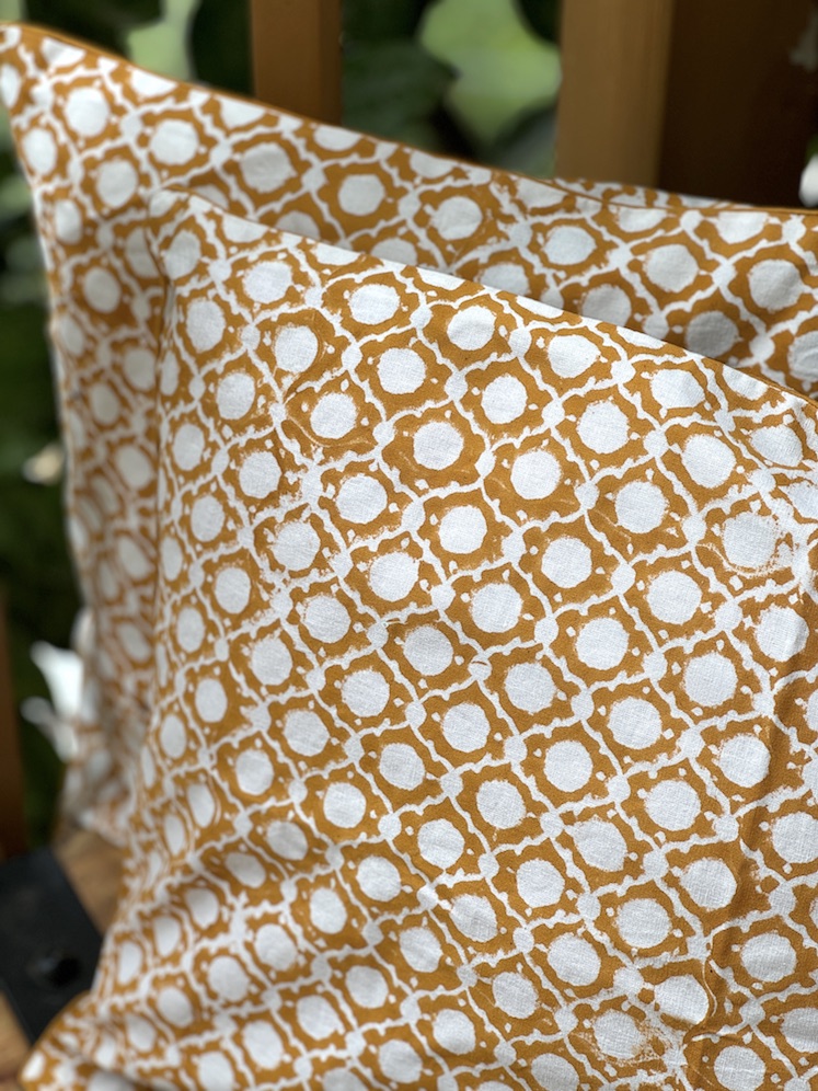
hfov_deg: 19.1
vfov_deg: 25.3
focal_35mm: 77
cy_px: 546
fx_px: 2426
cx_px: 409
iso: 40
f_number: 2.8
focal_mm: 9
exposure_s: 1/99
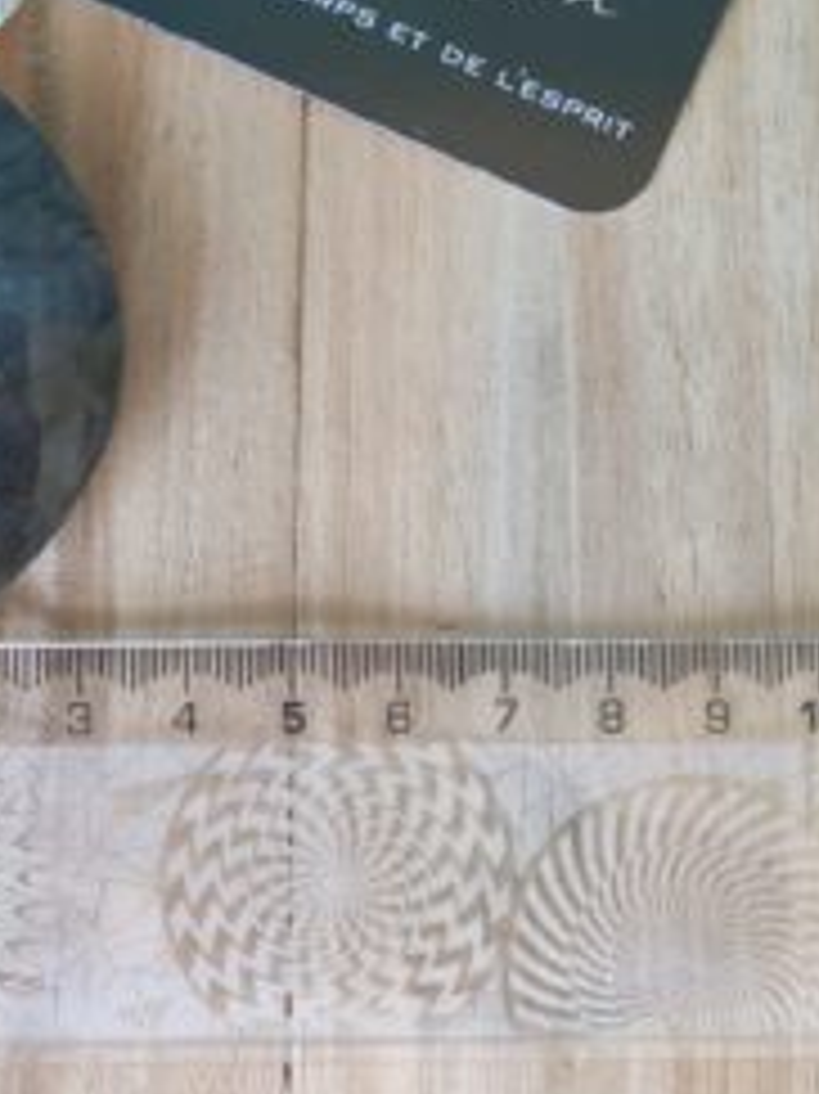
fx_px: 1800
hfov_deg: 25.5
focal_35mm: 57
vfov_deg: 33.3
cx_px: 292
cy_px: 317
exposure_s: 1/50
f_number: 1.75
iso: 320
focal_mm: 4.77
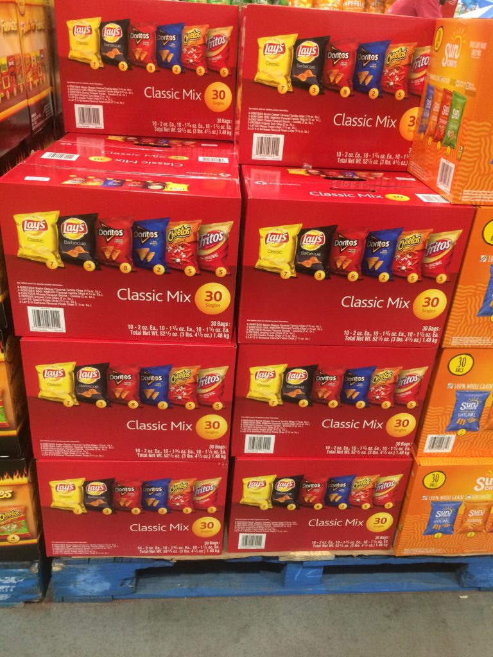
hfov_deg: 48.2
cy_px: 328
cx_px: 246
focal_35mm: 29
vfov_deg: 61.7
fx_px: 551
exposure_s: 1/30
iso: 160
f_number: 2.2
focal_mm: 4.15
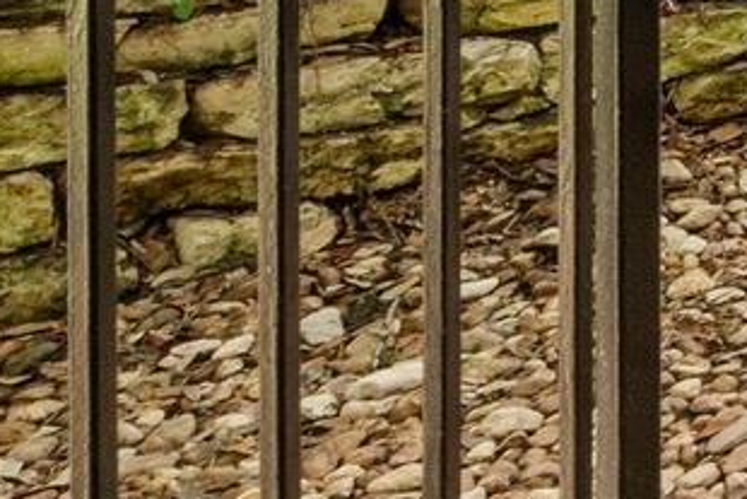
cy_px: -616
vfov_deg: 11.8
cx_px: 2342
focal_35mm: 99
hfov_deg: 10.9
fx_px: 2055
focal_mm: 10
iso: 250
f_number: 11
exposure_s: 1/6
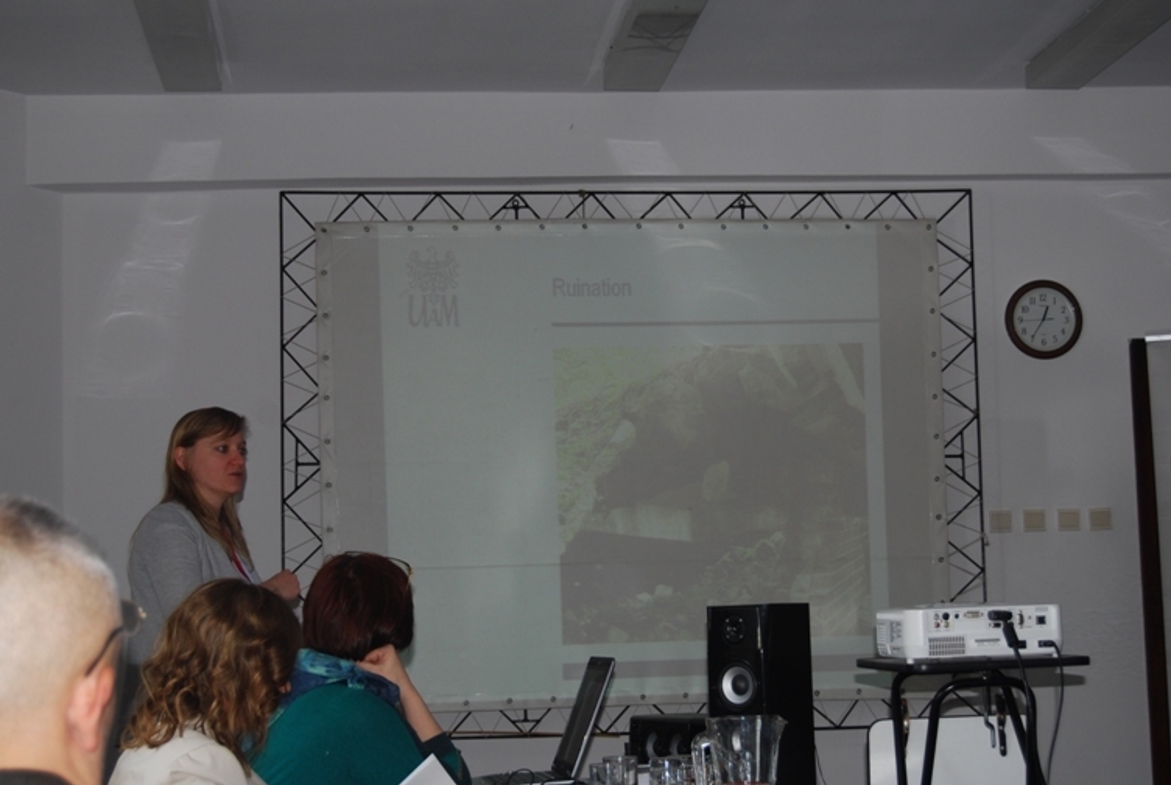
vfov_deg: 20.4
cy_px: 385
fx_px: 2183
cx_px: 565
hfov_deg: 30.0
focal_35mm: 67
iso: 200
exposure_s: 1/60
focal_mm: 42
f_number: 5.3
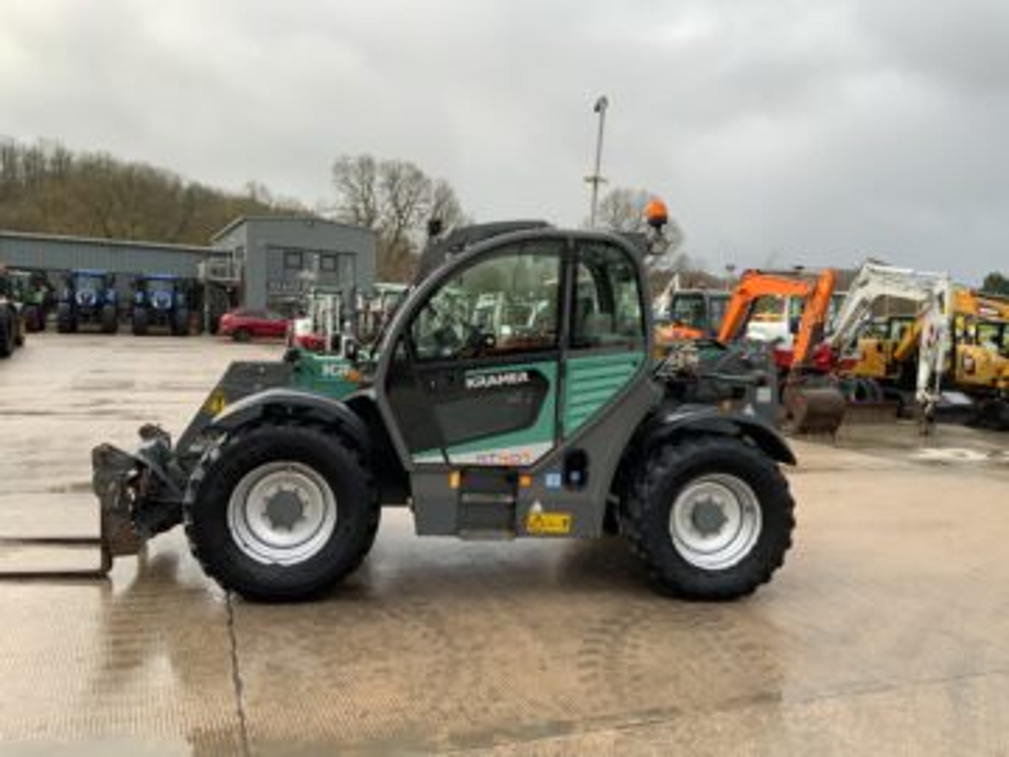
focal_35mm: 29
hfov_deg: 61.7
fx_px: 845
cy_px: 378
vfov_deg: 48.2
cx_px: 504
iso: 16
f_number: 1.8
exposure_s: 1/144
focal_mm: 3
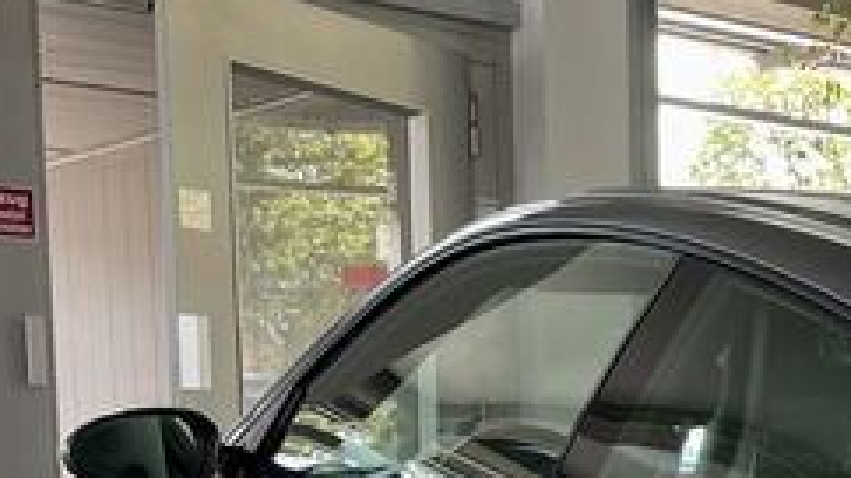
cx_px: 1213
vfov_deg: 12.4
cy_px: 819
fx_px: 2030
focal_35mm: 90
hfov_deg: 20.7
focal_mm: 4.2
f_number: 1.6
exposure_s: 1/121
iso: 80
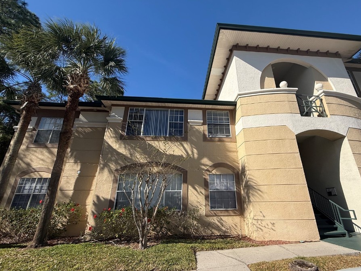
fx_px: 167
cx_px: 200
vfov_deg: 78.1
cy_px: 137
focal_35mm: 16
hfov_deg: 94.1
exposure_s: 1/2506
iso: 50
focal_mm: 2.22
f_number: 2.2
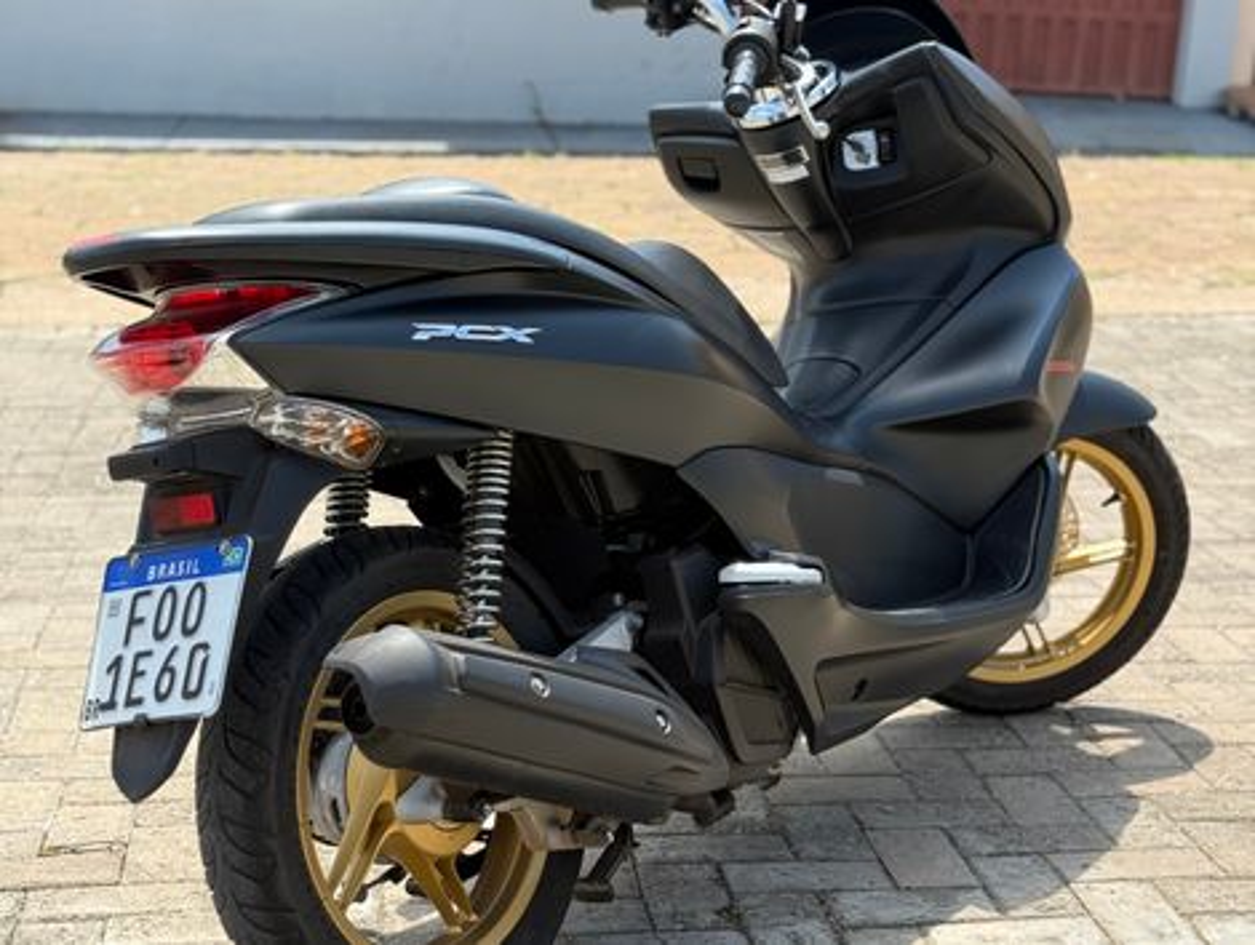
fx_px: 1743
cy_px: 472
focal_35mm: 48
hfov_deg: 39.6
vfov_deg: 30.3
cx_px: 628
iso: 100
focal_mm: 6.76
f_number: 1.78
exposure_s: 1/1070
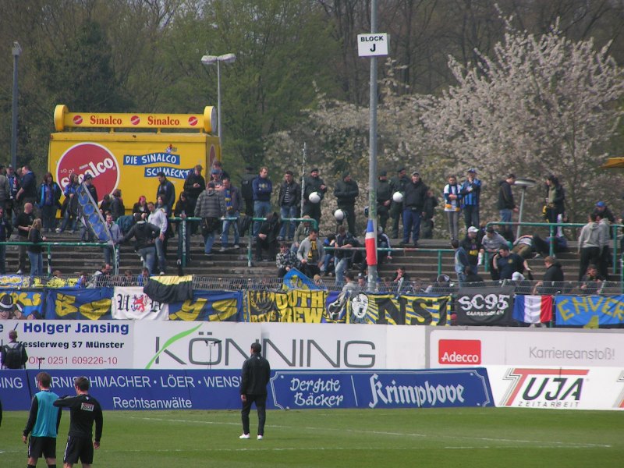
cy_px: 234
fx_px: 6129
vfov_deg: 4.4
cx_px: 312
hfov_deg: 5.8
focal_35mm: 340
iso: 50
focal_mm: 52
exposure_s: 1/800
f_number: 3.5
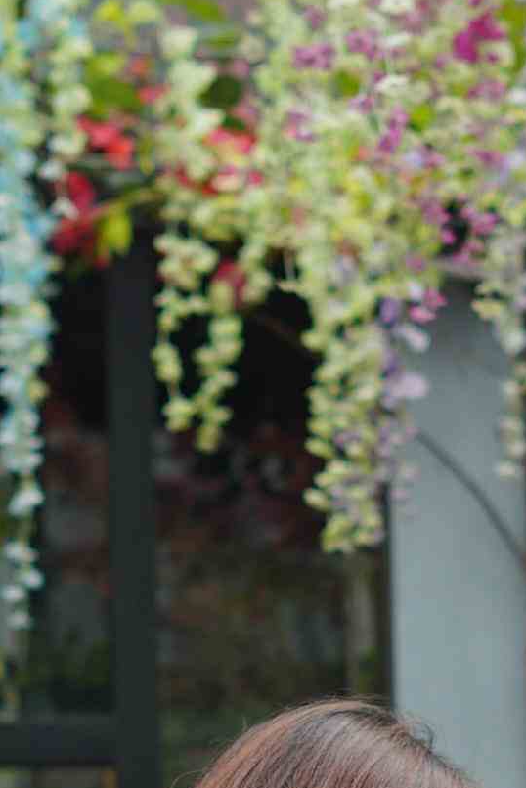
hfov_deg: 5.2
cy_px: 1421
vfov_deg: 7.6
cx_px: 273
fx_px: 5759
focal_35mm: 263
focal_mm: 50
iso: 100
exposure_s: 1/250
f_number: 2.8
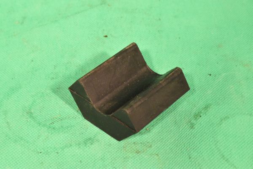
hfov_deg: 24.6
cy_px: 84
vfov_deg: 16.6
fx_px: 580
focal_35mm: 82
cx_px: 126
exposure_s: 1/100
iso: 5600
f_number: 14
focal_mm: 55
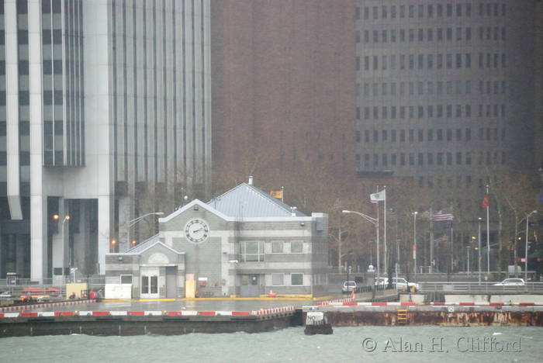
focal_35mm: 300
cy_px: 182
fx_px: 4529
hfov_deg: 6.9
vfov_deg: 4.6
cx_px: 272
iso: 1600
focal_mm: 200
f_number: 5.6
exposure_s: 1/500
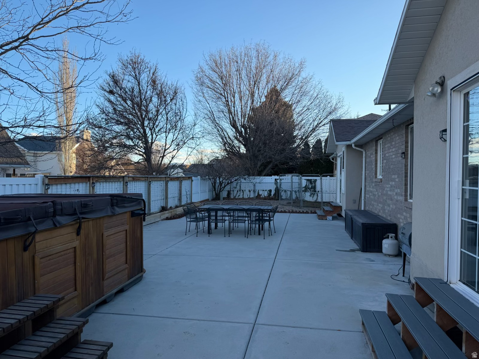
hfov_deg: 71.6
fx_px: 332
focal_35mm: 24
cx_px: 240
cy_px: 180
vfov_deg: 56.8
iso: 100
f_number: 1.78
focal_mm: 6.76
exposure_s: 1/1493
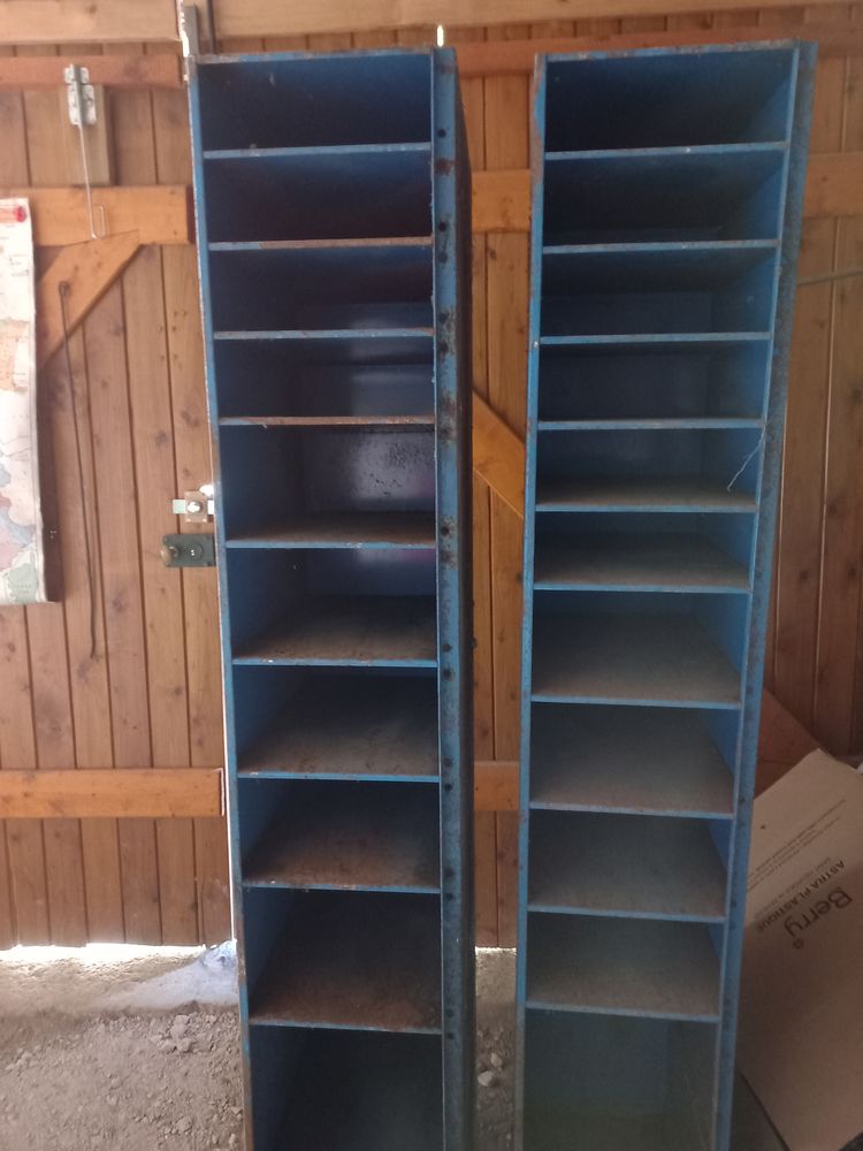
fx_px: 831
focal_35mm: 25
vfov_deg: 69.4
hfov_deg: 54.9
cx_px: 432
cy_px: 576
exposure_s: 1/10
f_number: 1.8
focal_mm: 4.6
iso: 1250
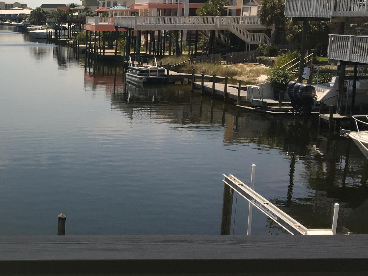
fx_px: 659
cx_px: 32
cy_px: 141
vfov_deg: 23.6
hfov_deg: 29.8
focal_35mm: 62
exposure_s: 1/2653
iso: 25
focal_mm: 4.15
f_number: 2.2
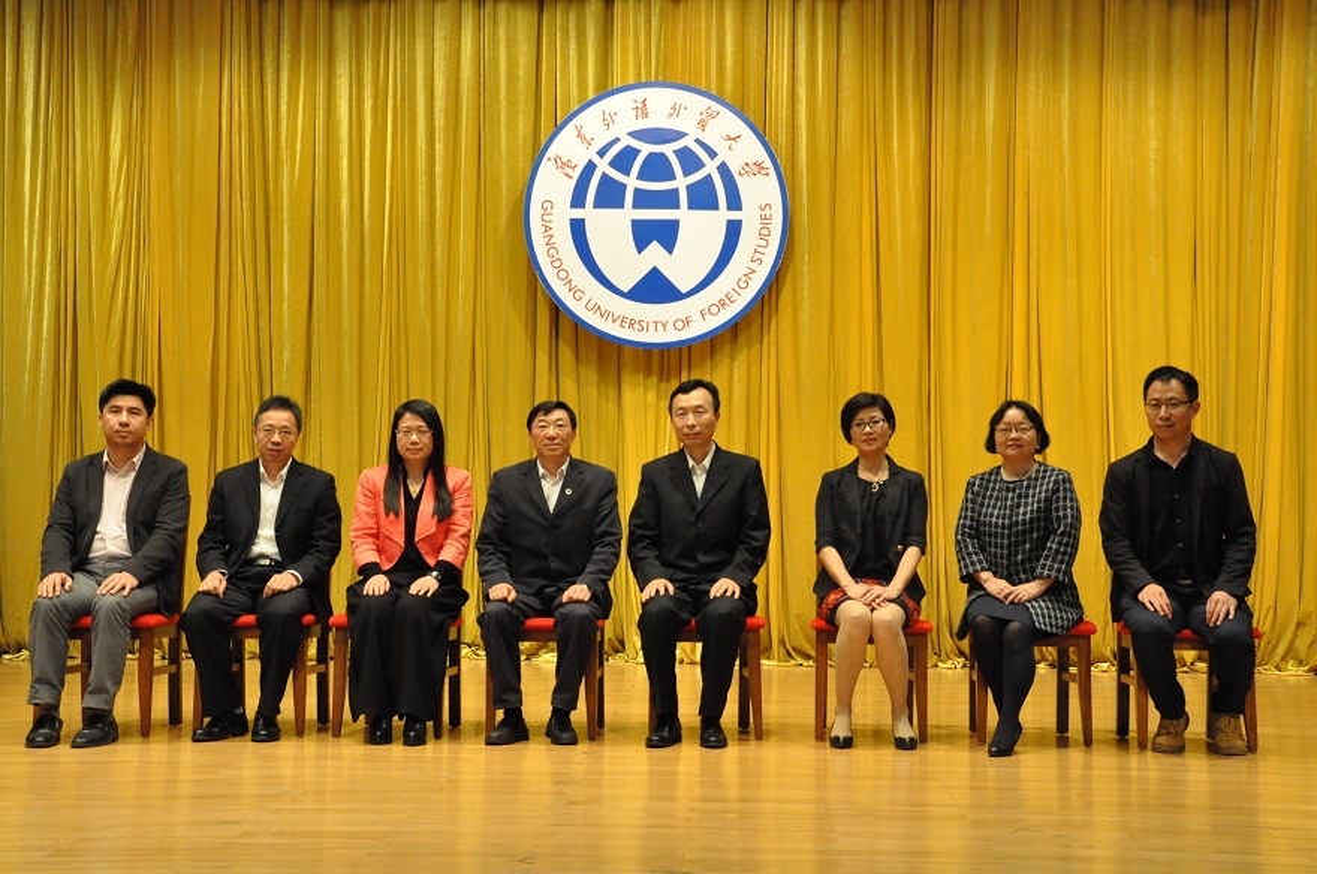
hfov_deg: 37.9
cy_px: 437
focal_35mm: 52
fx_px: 1918
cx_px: 658
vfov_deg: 25.7
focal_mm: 35
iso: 3200
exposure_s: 1/80
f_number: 9
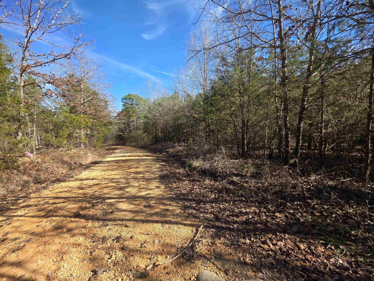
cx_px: 187
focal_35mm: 13
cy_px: 140
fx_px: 140
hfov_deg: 106.2
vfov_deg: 89.9
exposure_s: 1/738
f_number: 1.9
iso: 40
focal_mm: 2.2
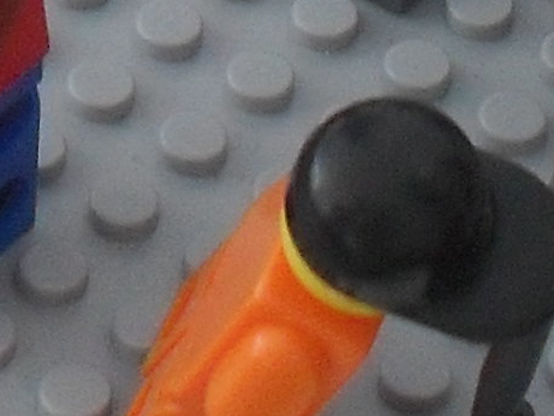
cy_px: -1110
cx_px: -151
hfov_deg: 7.1
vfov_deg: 4.9
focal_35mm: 277
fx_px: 4434
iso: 200
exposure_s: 1/2
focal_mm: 6.3
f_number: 3.2
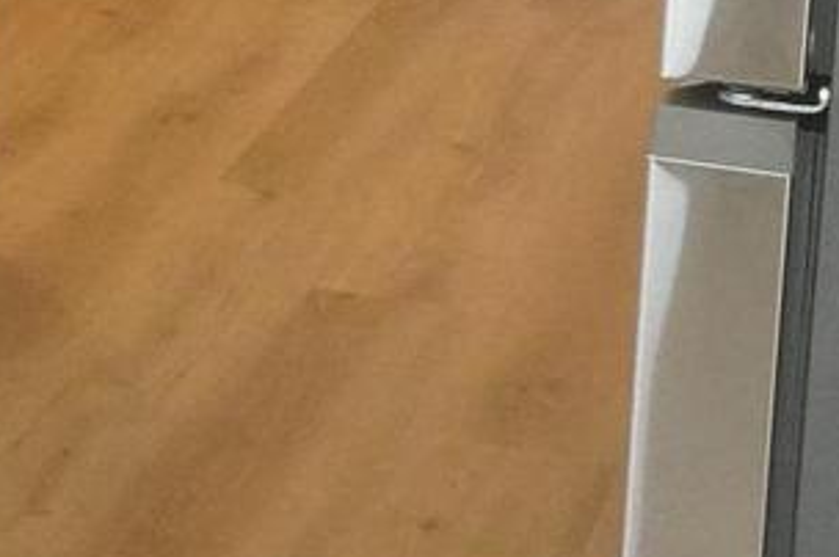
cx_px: -996
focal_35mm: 149
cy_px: -328
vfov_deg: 8.9
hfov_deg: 11.8
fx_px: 3477
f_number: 10
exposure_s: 1/160
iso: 8000
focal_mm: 21
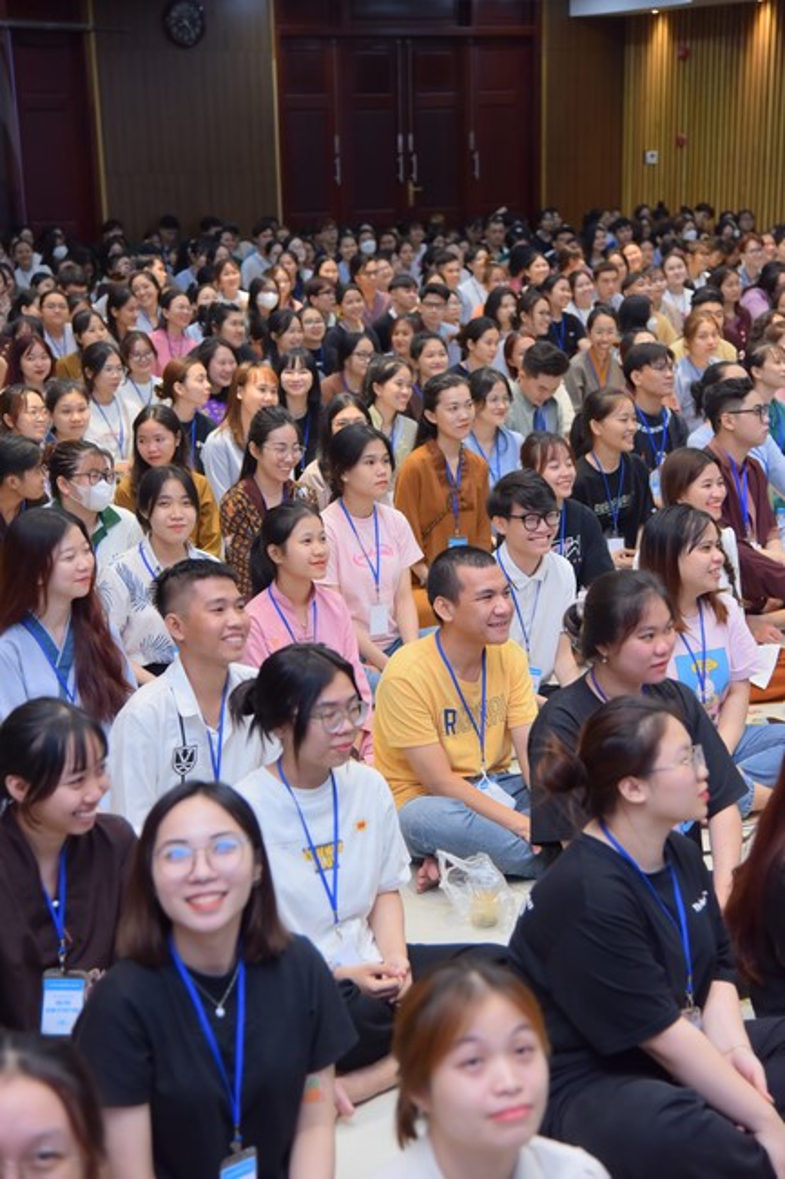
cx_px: 392
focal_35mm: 66
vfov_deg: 30.5
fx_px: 2160
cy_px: 590
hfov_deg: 20.6
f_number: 4.5
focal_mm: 66
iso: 1250
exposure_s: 1/100
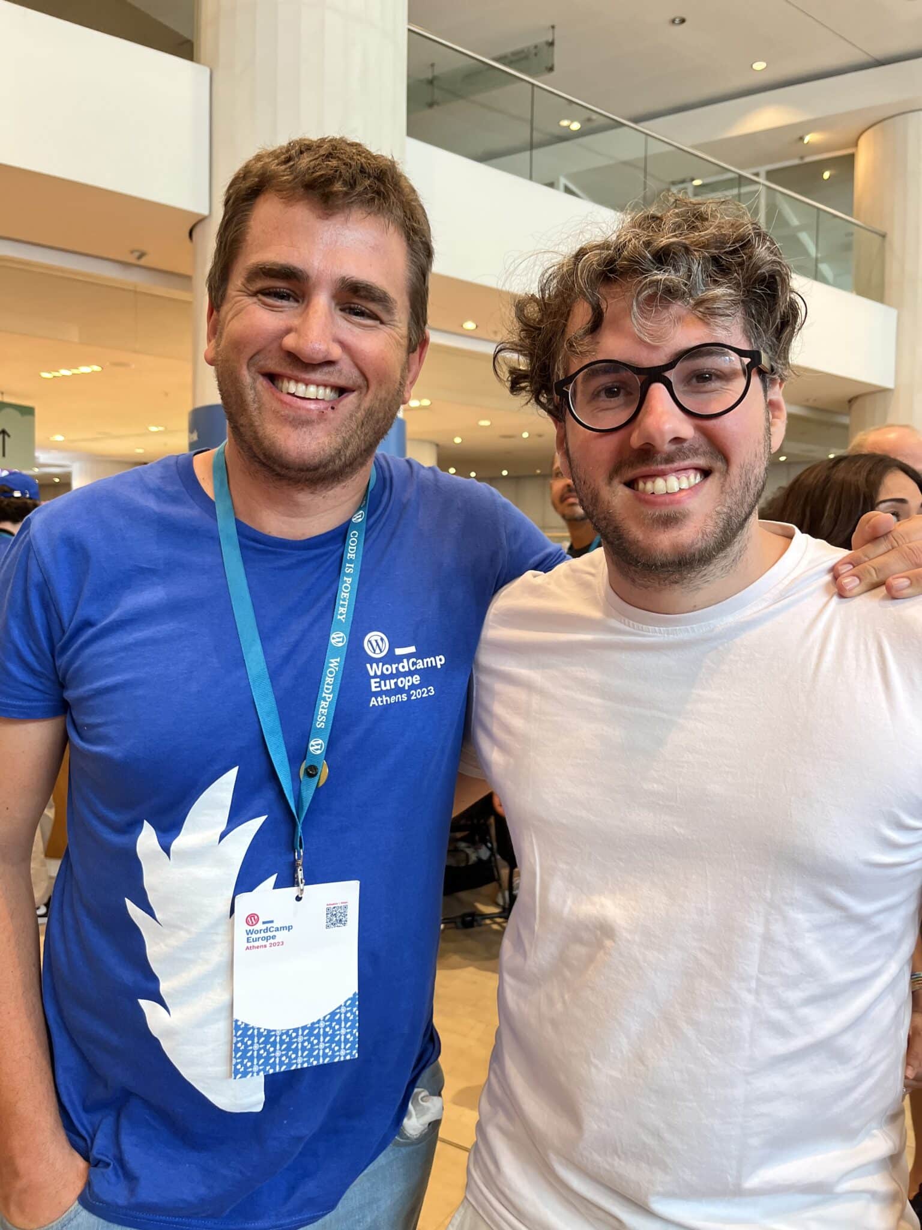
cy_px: 615
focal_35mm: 26
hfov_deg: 53.1
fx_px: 923
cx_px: 461
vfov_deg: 67.3
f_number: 1.6
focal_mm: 5.1
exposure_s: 1/100
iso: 125
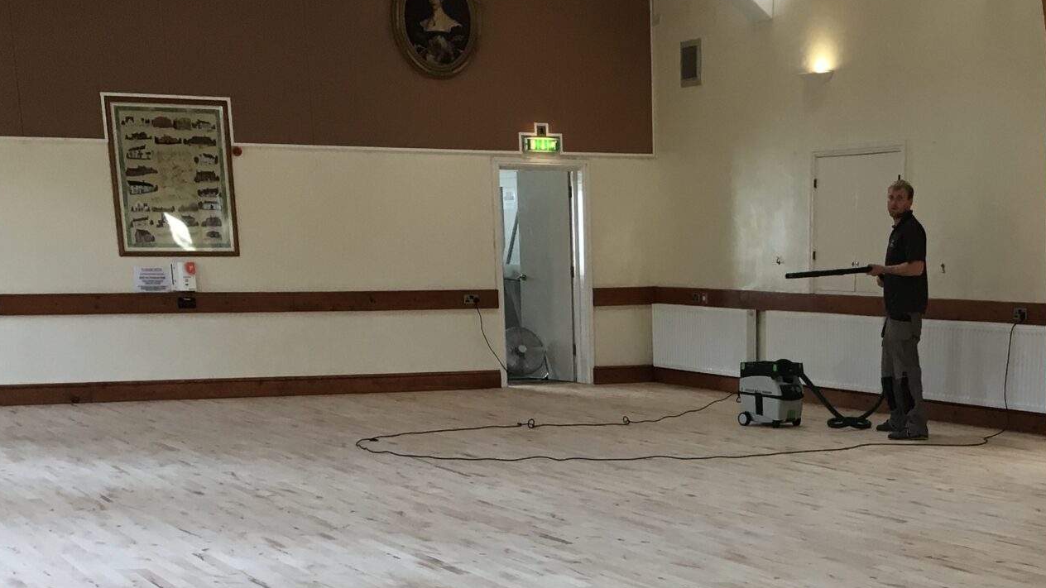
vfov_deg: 17.6
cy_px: 782
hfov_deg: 32.4
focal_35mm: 64
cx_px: 732
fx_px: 1775
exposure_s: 1/33
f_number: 2.2
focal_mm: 4.15
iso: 25
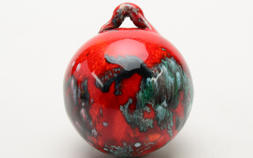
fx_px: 583
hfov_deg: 24.5
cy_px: 83
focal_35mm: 85
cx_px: 127
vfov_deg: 15.5
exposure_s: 1/160
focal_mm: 55
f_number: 22
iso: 100
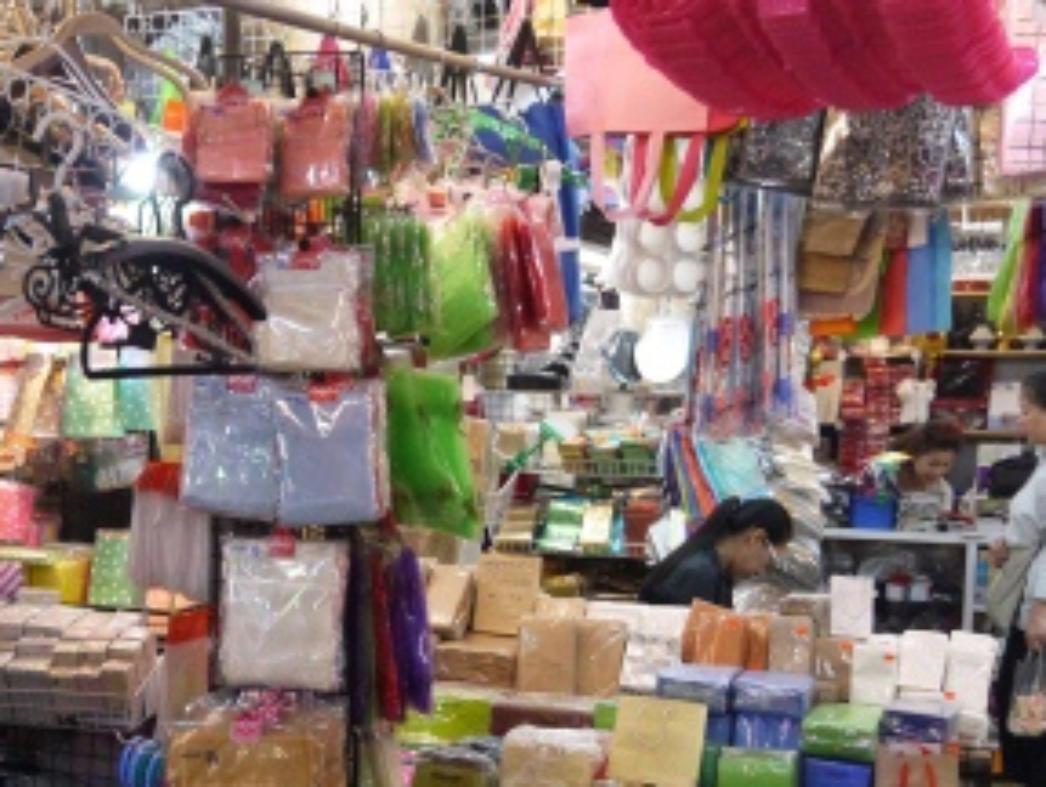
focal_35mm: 53
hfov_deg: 35.3
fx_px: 1604
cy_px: 561
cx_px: 251
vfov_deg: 27.3
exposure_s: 1/125
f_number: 4.2
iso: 1600
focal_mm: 17
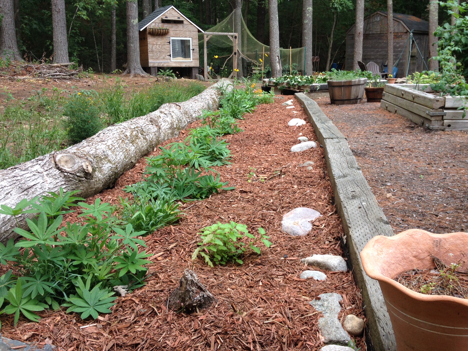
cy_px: 173
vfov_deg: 39.7
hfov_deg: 51.4
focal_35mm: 36
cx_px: 234
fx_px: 487
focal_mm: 4.28
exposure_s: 1/120
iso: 50
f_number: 2.4
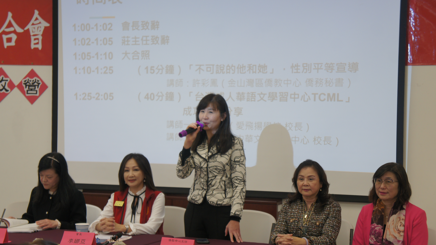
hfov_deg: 28.4
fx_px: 862
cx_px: 219
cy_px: 134
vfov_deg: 16.2
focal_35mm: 75
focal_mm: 47
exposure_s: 1/80
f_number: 5
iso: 320
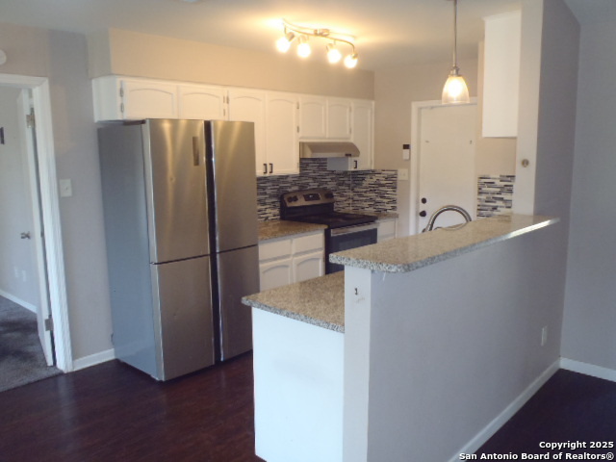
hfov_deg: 63.4
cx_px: 308
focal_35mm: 28
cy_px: 231
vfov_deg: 49.7
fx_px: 498
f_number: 3.9
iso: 250
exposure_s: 1/40
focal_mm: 5
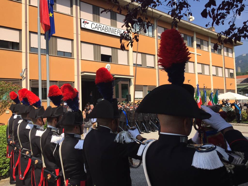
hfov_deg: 61.7
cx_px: 124
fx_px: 208
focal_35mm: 29
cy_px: 93
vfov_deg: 48.2
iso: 32
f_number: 2.2
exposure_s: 1/1647
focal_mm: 4.15
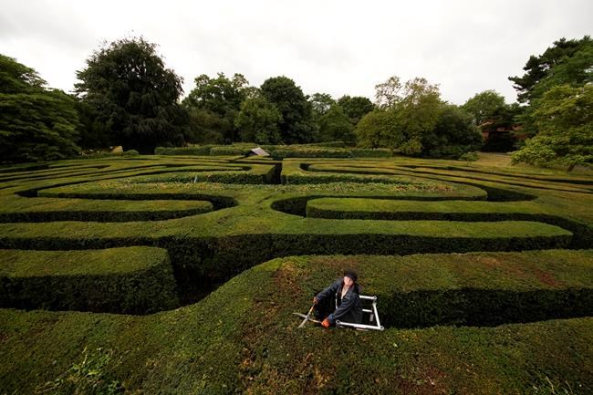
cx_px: 296
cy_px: 198
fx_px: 198
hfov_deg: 112.6
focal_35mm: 12
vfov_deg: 90.0
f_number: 8
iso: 1600
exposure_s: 1/1000
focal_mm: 12
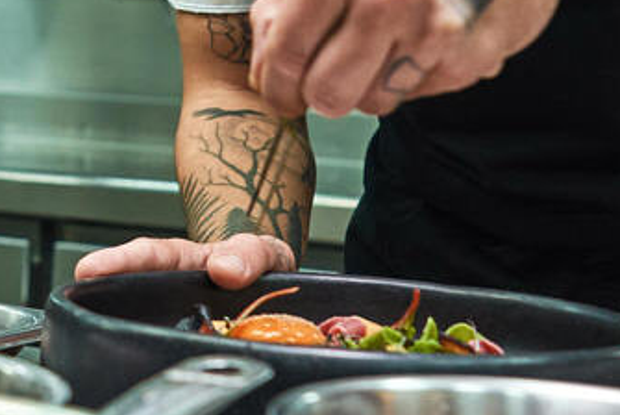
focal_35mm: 111
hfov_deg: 17.9
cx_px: -9
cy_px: -158
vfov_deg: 11.9
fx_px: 1913
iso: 640
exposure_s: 1/80
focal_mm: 31
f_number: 4
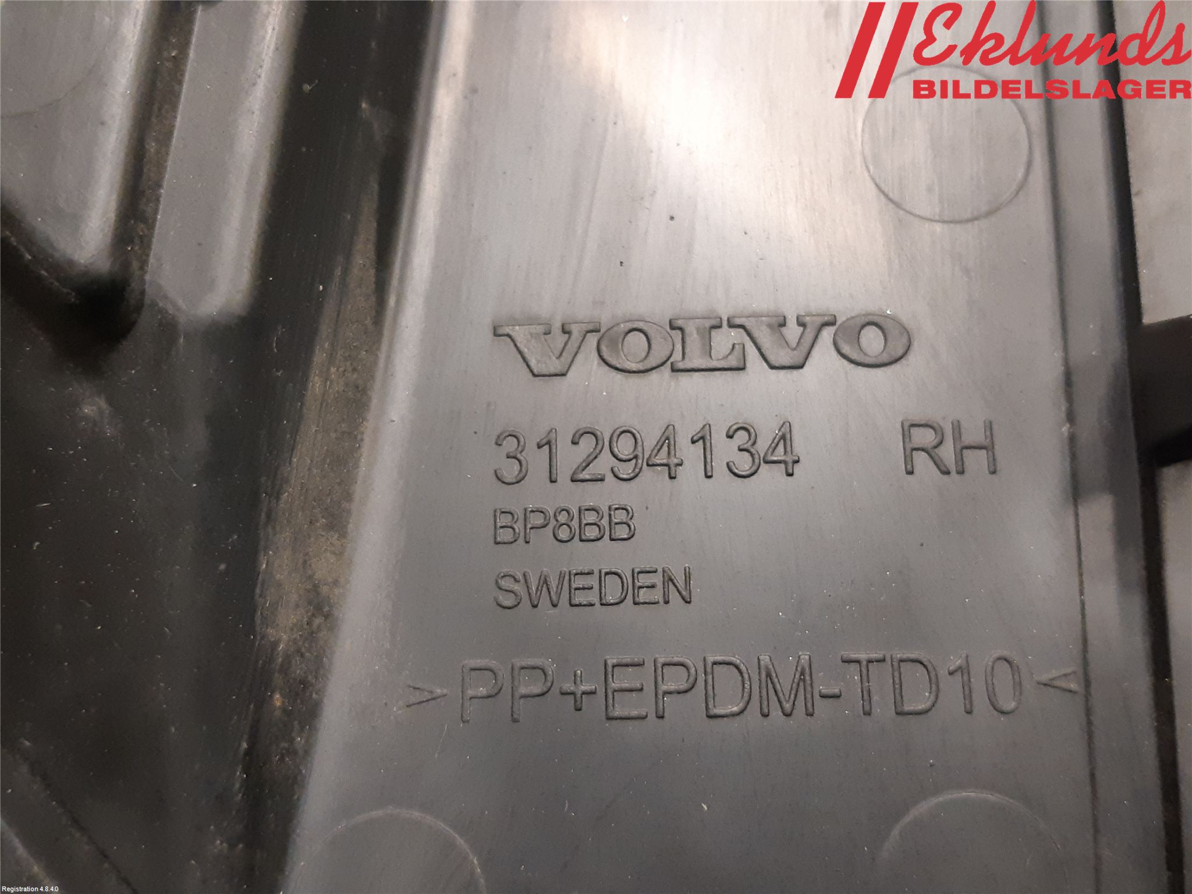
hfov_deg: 67.3
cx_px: 596
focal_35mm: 26
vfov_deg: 53.1
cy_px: 447
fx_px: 895
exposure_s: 1/50
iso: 250
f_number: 1.7
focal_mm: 3.93
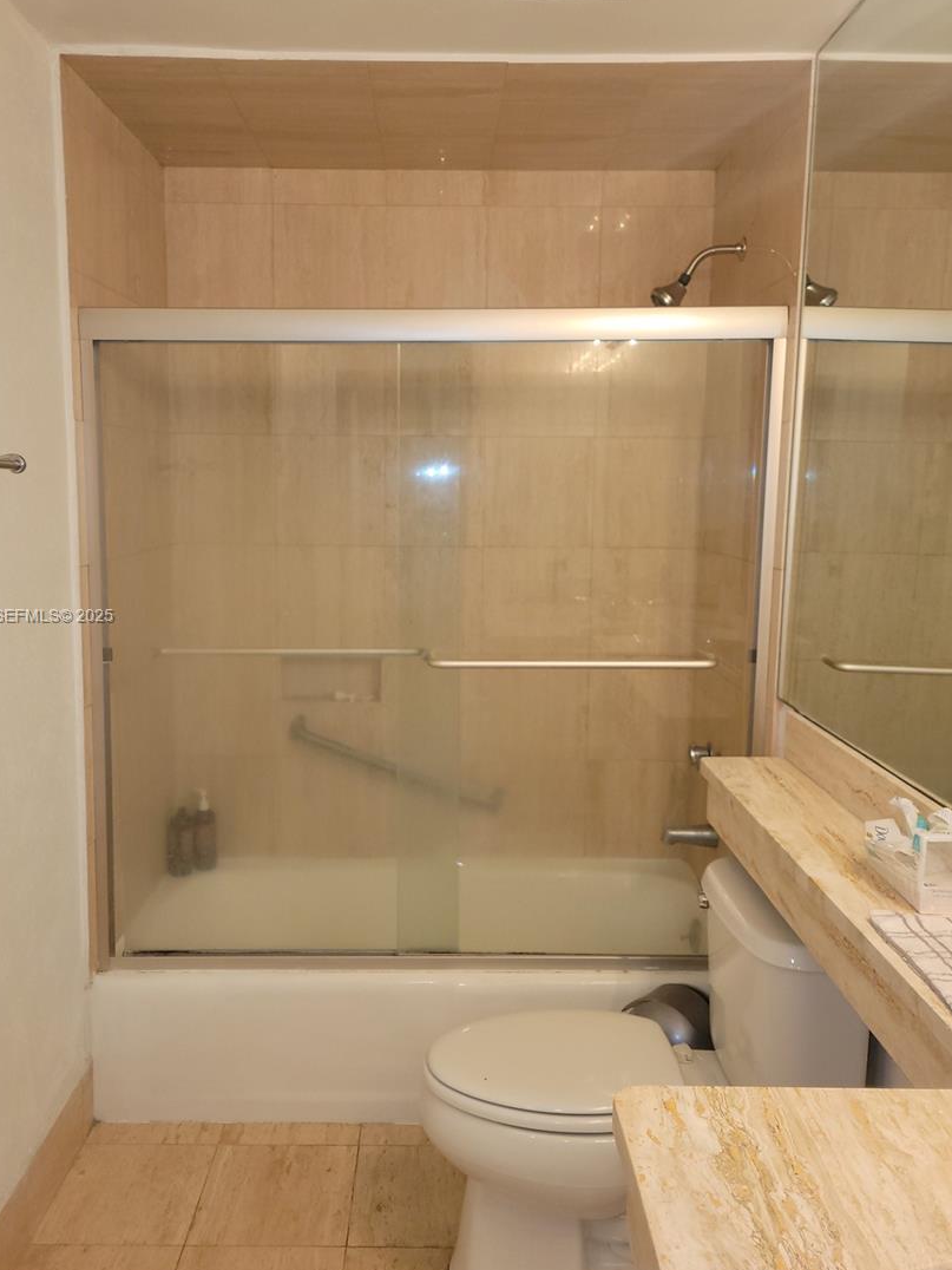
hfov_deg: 48.1
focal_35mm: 29
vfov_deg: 61.6
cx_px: 426
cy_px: 617
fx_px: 1063
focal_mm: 5.4
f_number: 1.8
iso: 100
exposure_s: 1/40
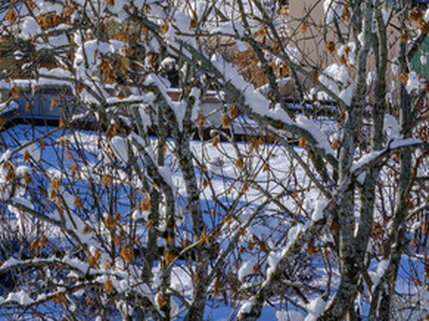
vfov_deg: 2.3
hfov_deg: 3.1
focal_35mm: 644
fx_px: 7978
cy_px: -446
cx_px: 189
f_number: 16
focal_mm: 147.9
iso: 320
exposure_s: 1/200
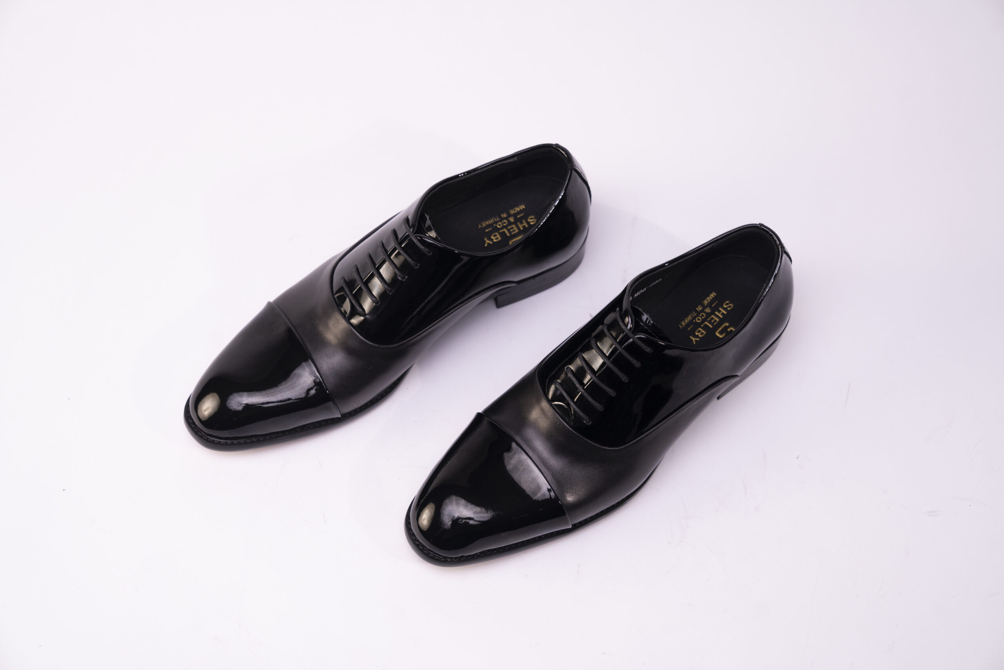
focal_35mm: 61
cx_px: 502
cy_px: 335
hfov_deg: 32.9
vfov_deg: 22.3
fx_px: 1701
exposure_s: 1/100
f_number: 5
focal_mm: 61
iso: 100
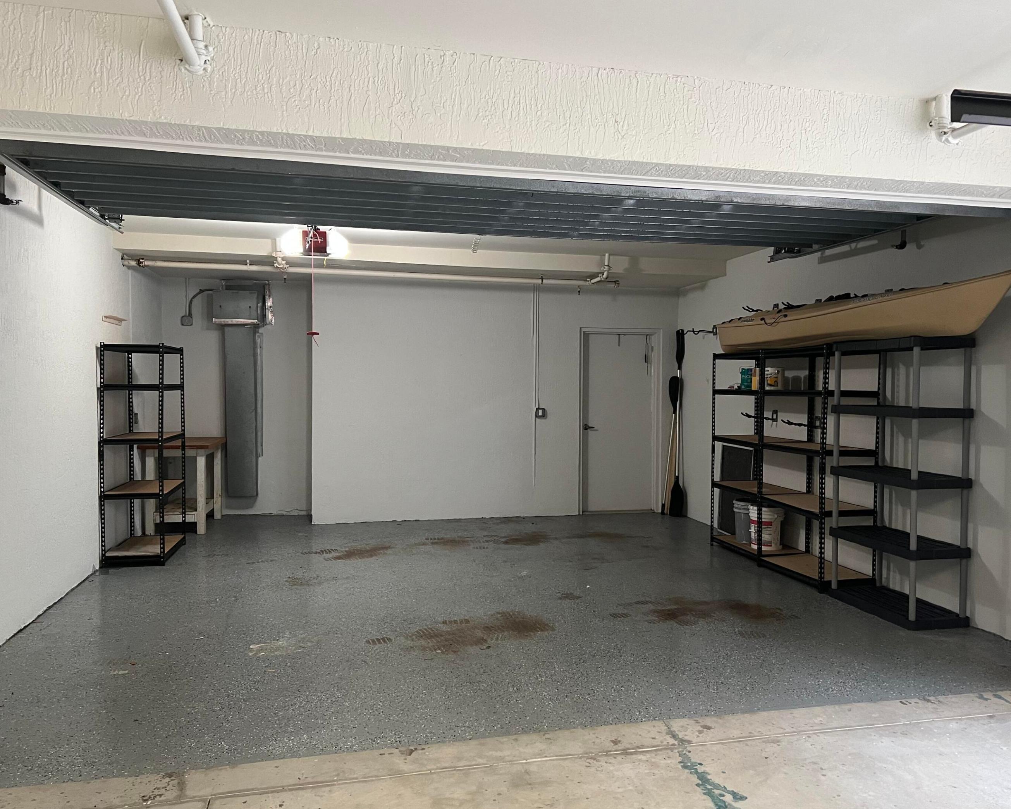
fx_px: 838
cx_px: 539
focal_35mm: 28
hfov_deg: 62.2
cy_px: 412
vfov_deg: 51.5
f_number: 1.5
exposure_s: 1/60
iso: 250
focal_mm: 5.7
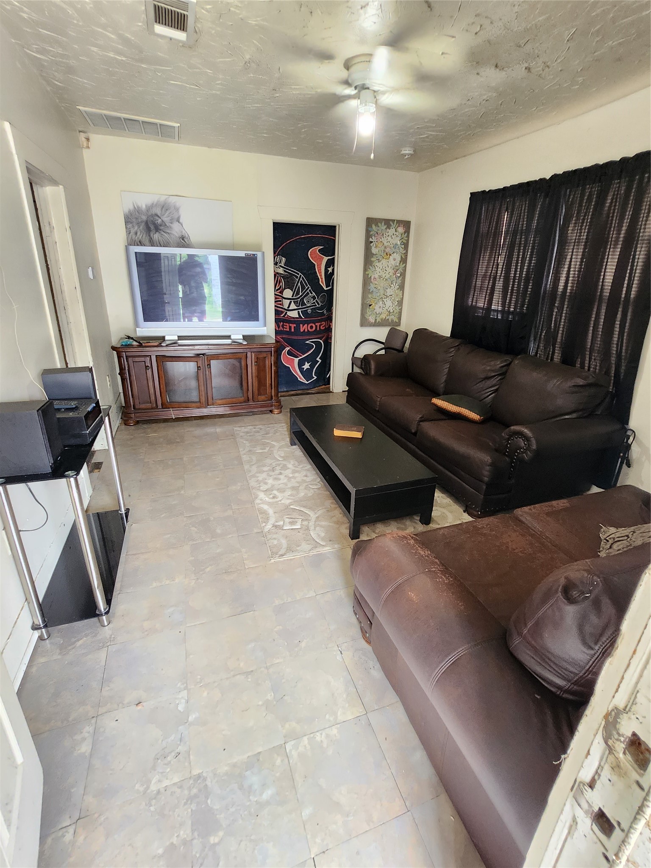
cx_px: 326
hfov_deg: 89.9
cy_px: 434
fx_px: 326
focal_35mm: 13
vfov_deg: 106.2
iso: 400
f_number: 2.2
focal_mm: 1.7
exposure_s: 1/30
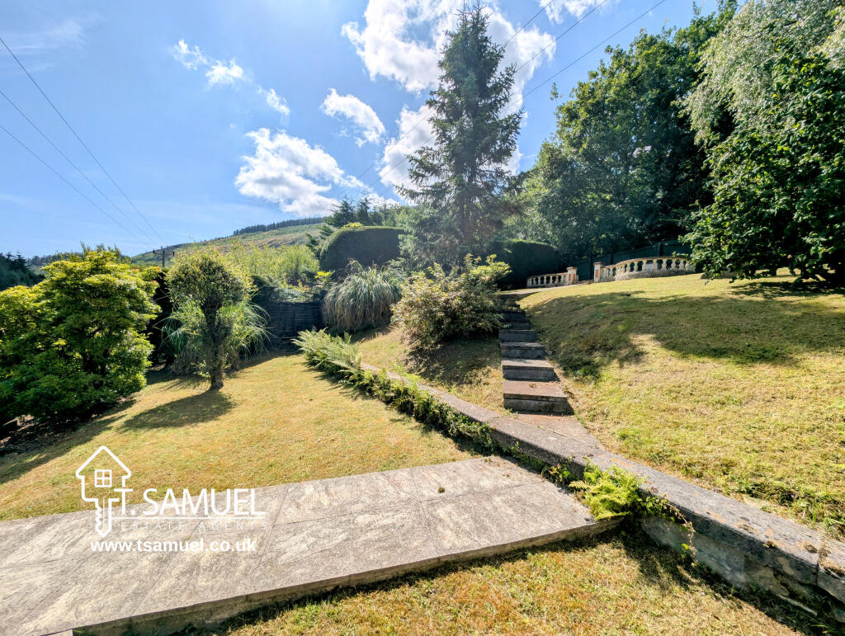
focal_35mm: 12
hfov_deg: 110.5
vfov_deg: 94.6
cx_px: 422
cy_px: 318
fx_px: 293
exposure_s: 1/5780
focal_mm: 2.23
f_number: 1.95
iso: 39
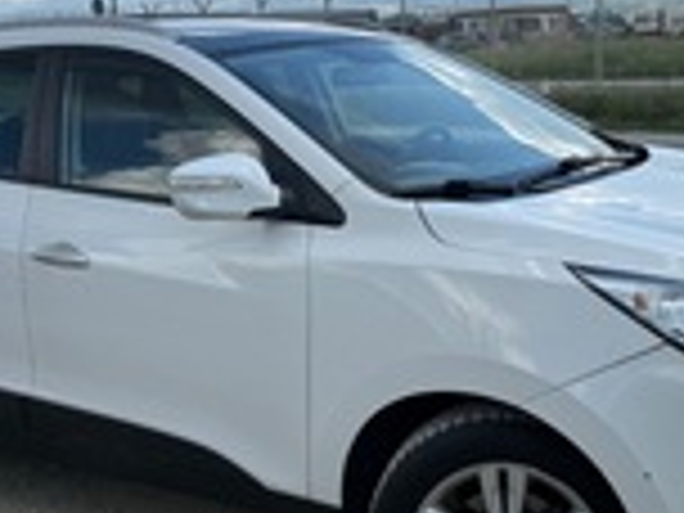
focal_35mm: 57
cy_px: 252
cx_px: 378
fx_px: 1126
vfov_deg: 25.7
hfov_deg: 33.8
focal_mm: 6.76
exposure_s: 1/3759
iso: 80
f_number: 1.78
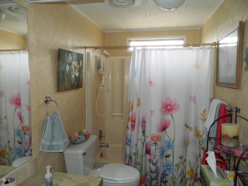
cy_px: 93
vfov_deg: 54.9
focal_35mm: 25
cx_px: 124
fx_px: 179
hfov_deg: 69.4
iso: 200
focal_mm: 4.5
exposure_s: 1/30
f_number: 3.1
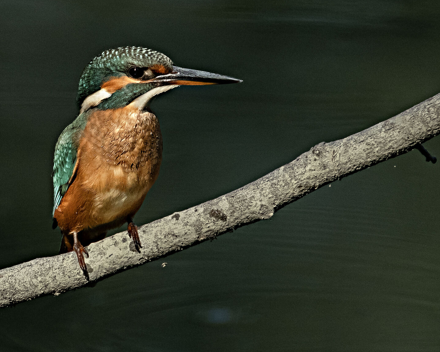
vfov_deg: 1.2
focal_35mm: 1274
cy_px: 175
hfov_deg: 1.5
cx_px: 176
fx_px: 16589
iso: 2000
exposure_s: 1/2000
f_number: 8
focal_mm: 540.4
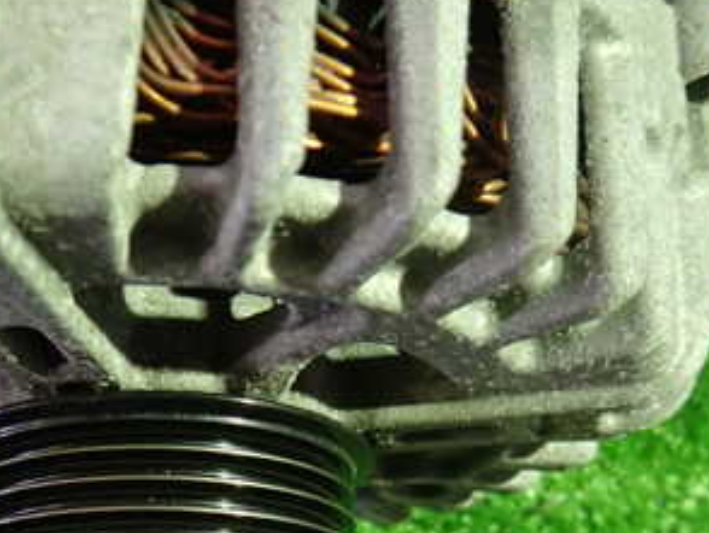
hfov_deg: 36.3
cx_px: 154
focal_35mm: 51
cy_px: 509
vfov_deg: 27.3
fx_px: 1045
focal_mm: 4.5
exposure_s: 1/30
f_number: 2
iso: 800
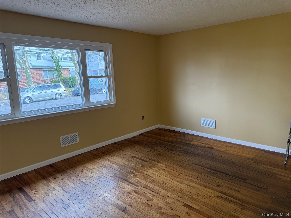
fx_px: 202
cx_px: 146
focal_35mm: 24
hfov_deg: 71.6
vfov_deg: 56.8
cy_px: 109
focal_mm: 6.76
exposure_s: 1/120
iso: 250
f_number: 1.78
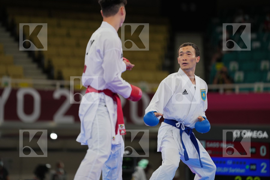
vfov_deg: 7.3
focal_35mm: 189
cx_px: 135
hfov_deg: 10.9
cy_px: 90
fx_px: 1417
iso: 500
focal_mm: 189
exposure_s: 1/1000
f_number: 2.8
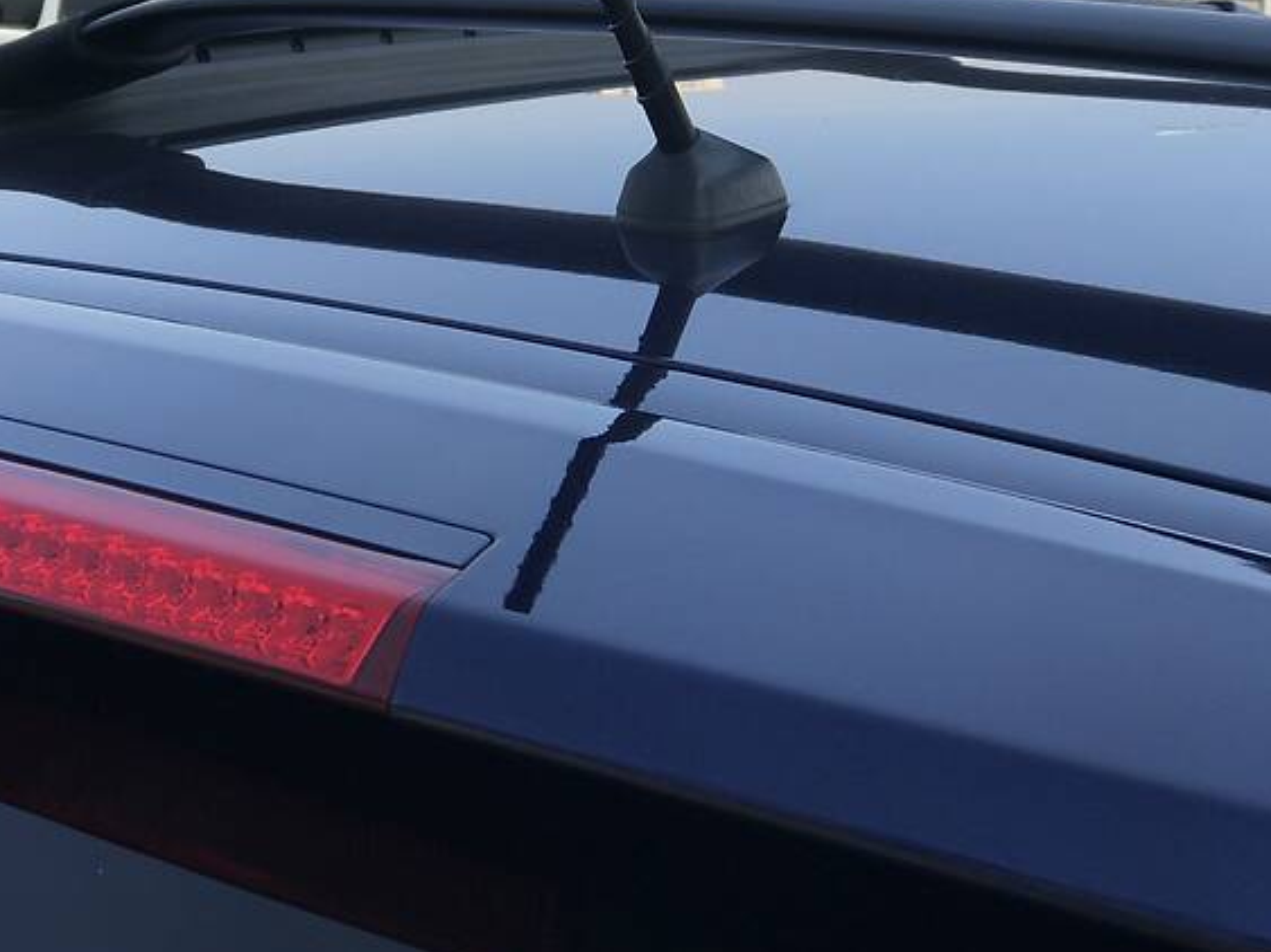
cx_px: 379
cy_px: 325
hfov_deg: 24.0
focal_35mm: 81
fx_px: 2973
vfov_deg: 18.2
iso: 20
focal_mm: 6.6
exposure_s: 1/465
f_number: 2.8
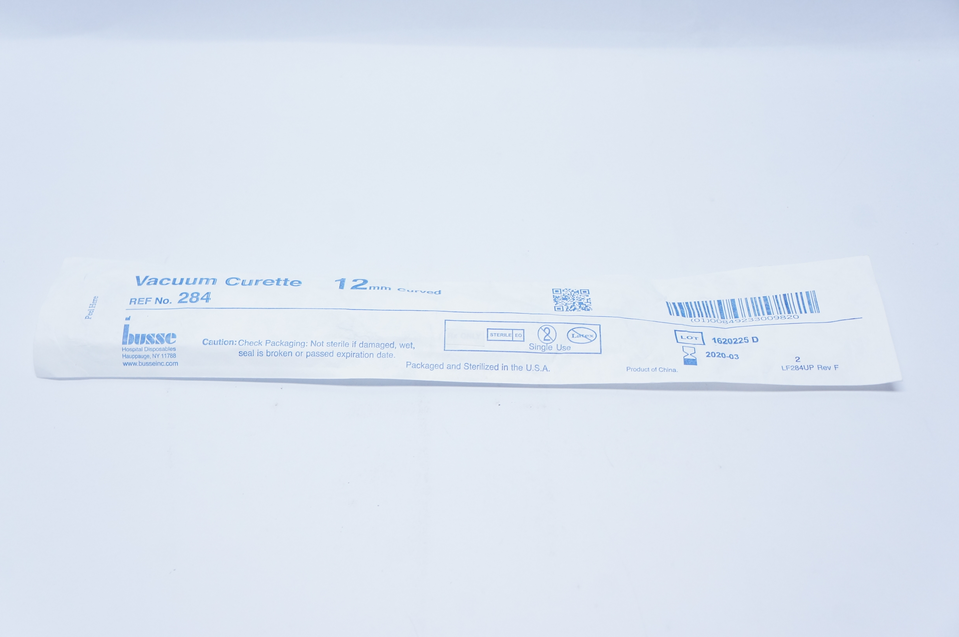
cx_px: 480
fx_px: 1158
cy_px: 318
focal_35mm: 44
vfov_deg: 30.8
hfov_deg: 45.0
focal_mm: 29
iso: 800
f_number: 6.3
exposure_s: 1/60
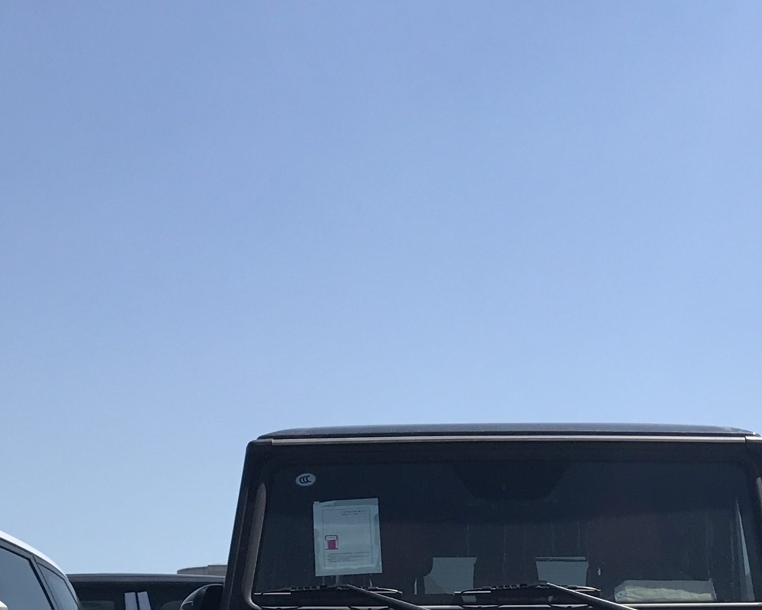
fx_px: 1827
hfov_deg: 23.4
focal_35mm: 81
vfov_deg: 17.6
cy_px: 828
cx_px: 552
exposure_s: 1/3425
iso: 20
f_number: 1.8
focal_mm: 3.99
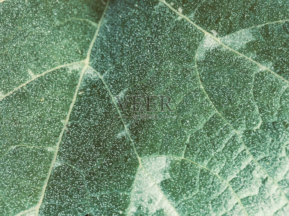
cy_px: 108
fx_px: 242
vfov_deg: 48.2
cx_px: 144
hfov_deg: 61.7
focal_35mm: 29
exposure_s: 1/33
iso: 40
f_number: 2.2
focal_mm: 4.15
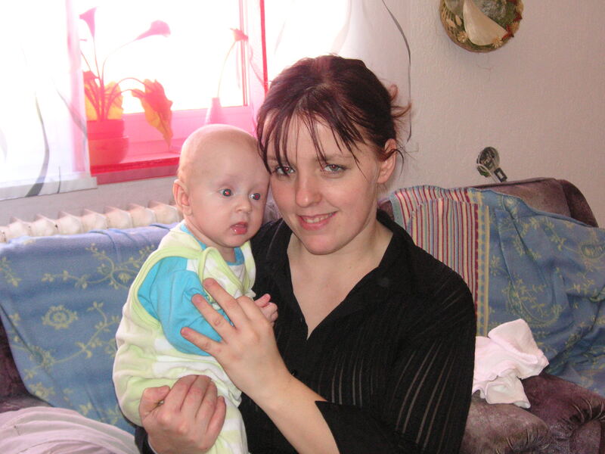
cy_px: 227
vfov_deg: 29.1
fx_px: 874
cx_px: 302
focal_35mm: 50
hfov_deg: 38.2
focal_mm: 8.4
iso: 160
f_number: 3.4
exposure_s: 1/45
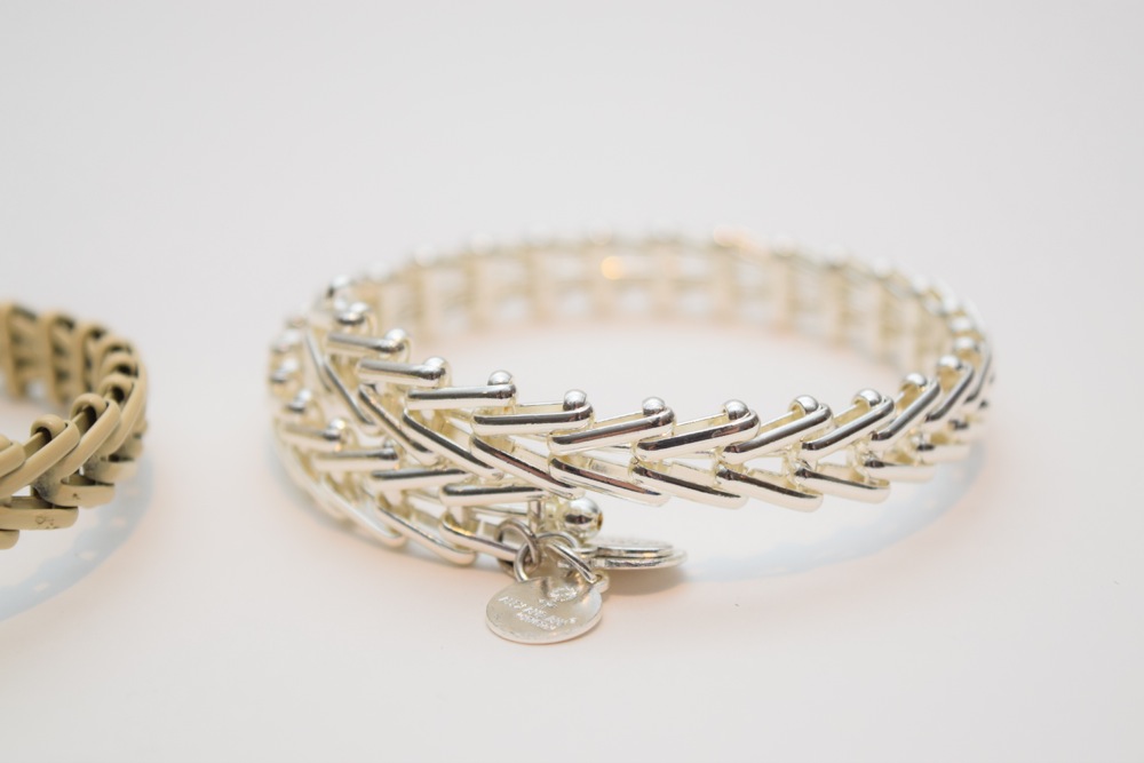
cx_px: 572
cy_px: 382
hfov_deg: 24.6
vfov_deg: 16.6
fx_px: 2622
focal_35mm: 82
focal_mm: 55
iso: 800
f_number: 5.6
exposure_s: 1/100
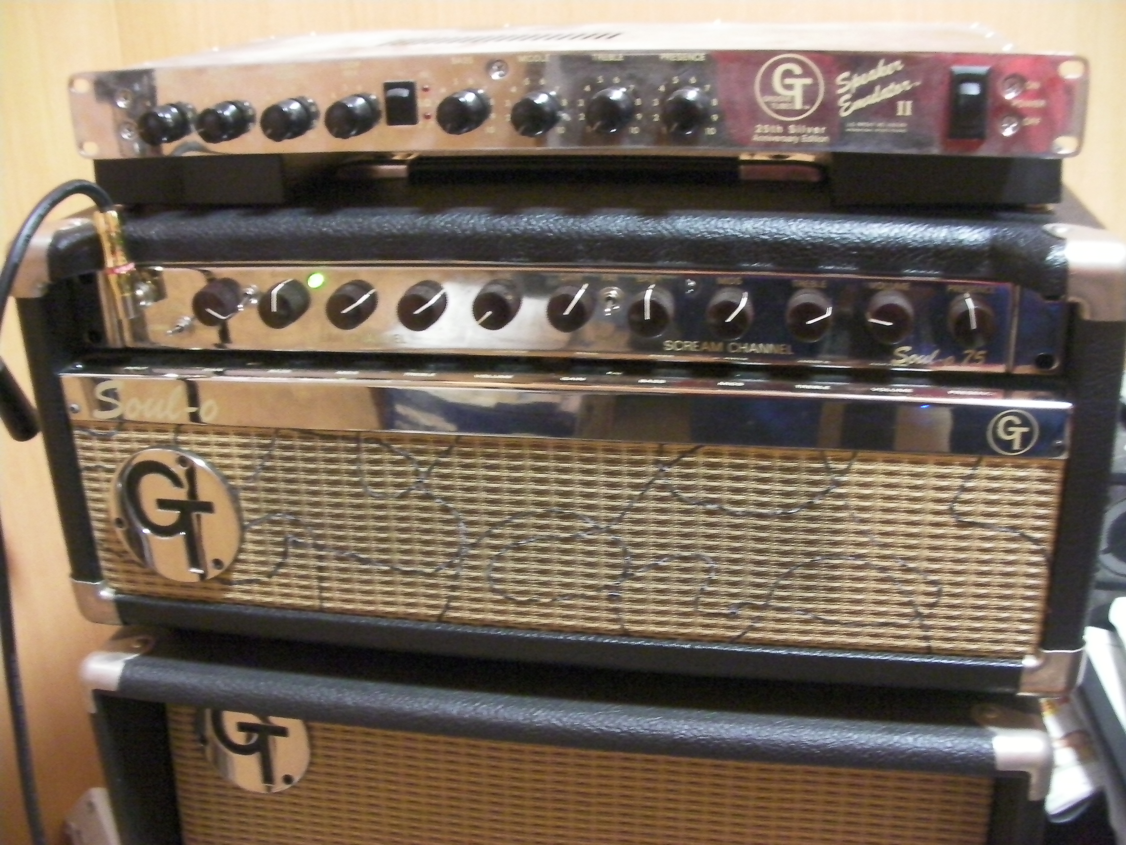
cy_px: 422
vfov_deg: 37.7
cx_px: 563
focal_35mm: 38
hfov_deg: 49.0
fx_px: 1236
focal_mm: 6.3
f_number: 3.5
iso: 485
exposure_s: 1/2
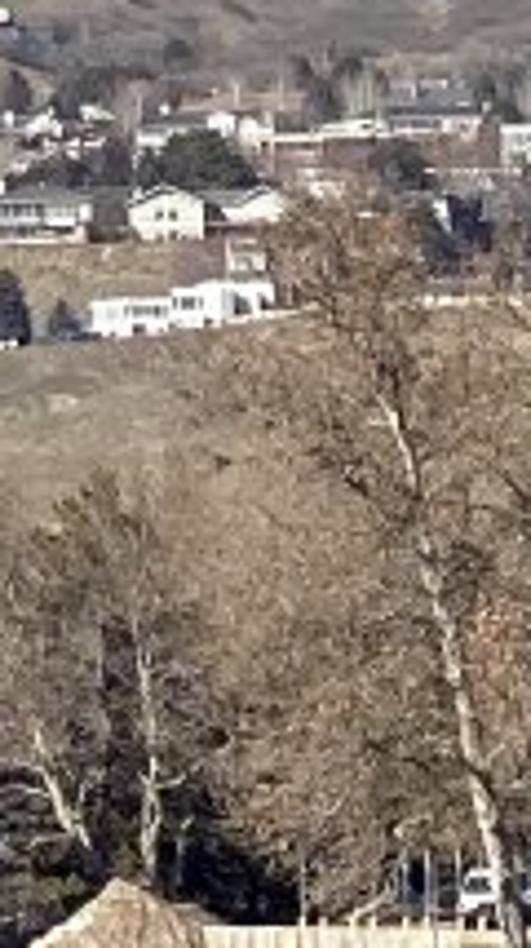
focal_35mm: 424
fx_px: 10638
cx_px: -969
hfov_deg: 2.8
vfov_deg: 5.0
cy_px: -882
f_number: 2
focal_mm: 6
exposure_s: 1/1653
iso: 20
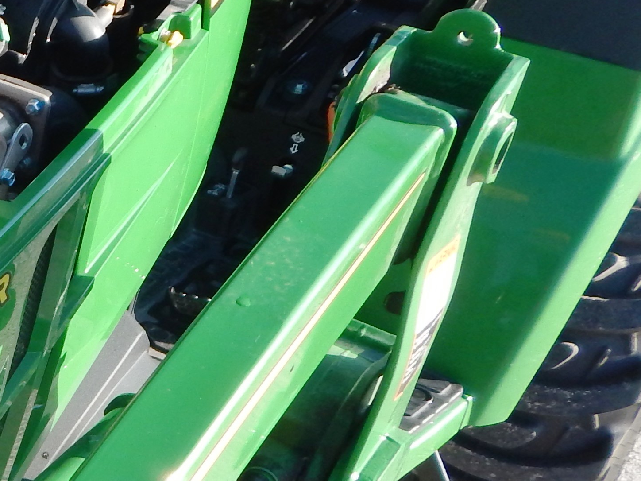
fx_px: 1296
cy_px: 264
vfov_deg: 21.0
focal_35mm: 70
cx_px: -336
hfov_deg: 22.5
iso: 125
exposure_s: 1/500
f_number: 3
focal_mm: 4
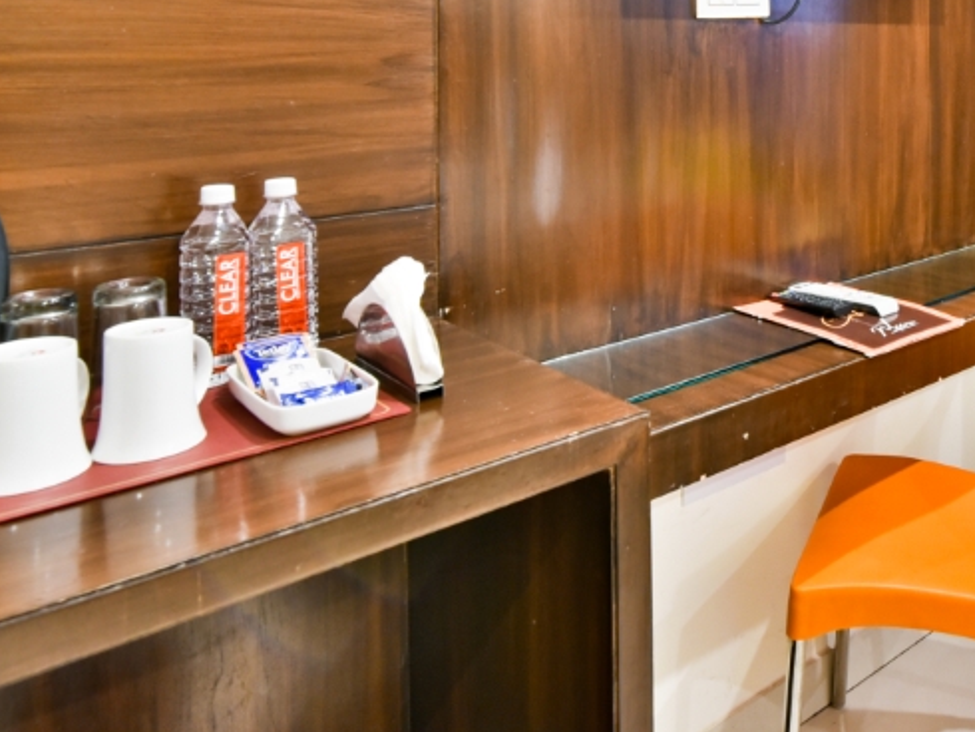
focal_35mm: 34
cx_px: 865
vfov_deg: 38.0
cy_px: 27
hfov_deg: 48.6
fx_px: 958
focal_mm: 16
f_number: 8
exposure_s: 1/5
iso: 1600
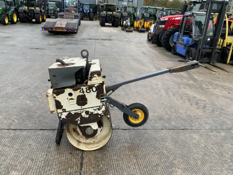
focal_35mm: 29
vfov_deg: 48.2
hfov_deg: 61.7
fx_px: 195
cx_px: 116
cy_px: 88
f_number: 1.8
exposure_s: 1/122
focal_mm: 3
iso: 32
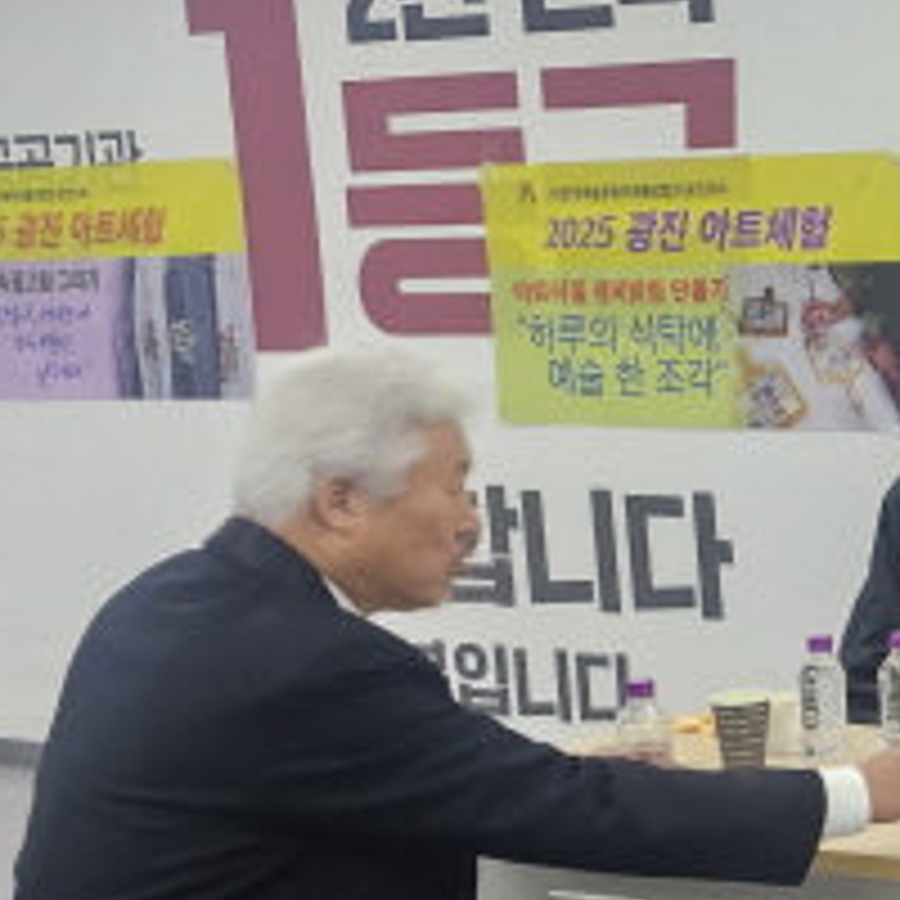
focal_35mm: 71
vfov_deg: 24.3
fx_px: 2088
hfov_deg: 20.1
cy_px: 484
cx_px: 1440
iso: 250
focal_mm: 6.3
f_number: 1.7
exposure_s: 1/180
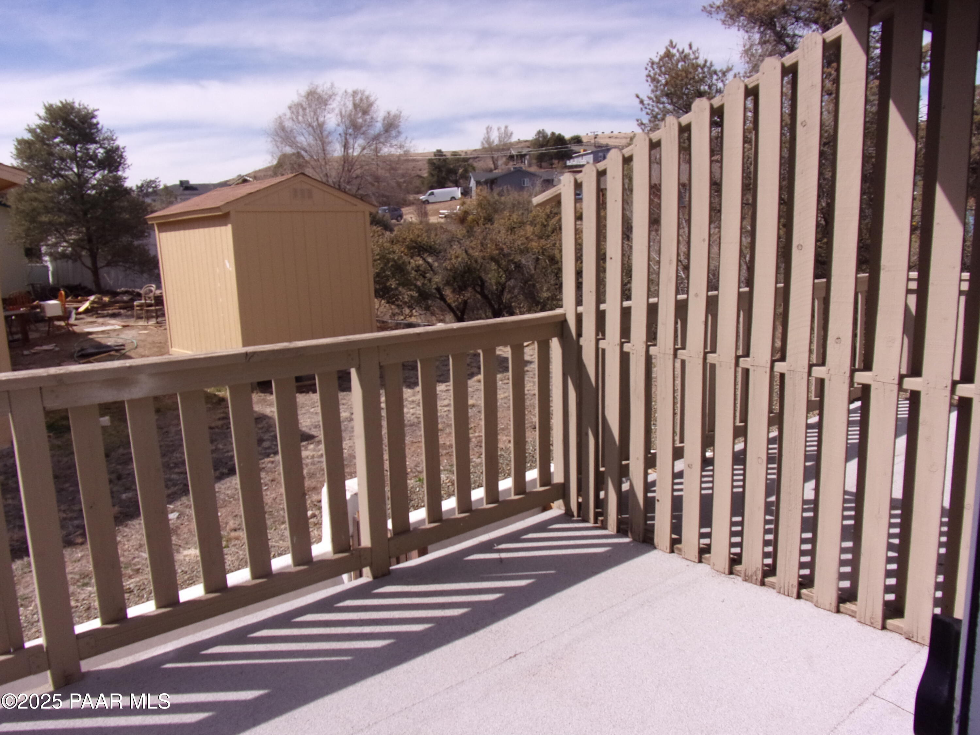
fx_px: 679
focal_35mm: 24
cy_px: 368
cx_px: 490
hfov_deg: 71.6
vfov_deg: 56.8
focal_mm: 4.3
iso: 80
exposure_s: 1/125
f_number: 10.8
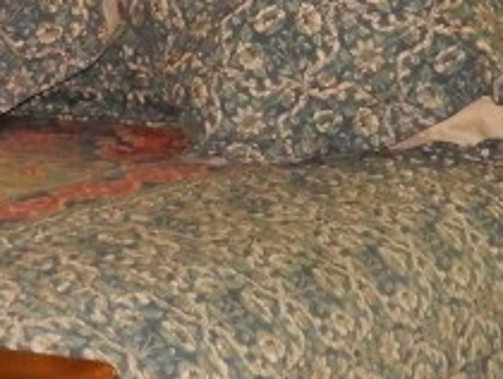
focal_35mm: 146
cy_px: 62
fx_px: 2124
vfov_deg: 10.1
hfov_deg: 13.4
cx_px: 67
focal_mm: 5.4
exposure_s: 1/30
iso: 500
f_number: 3.5
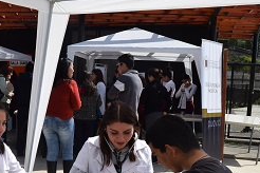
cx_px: 43
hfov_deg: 33.8
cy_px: 142
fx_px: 412
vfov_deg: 23.4
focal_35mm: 57
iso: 200
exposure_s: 1/400
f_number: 10
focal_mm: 22
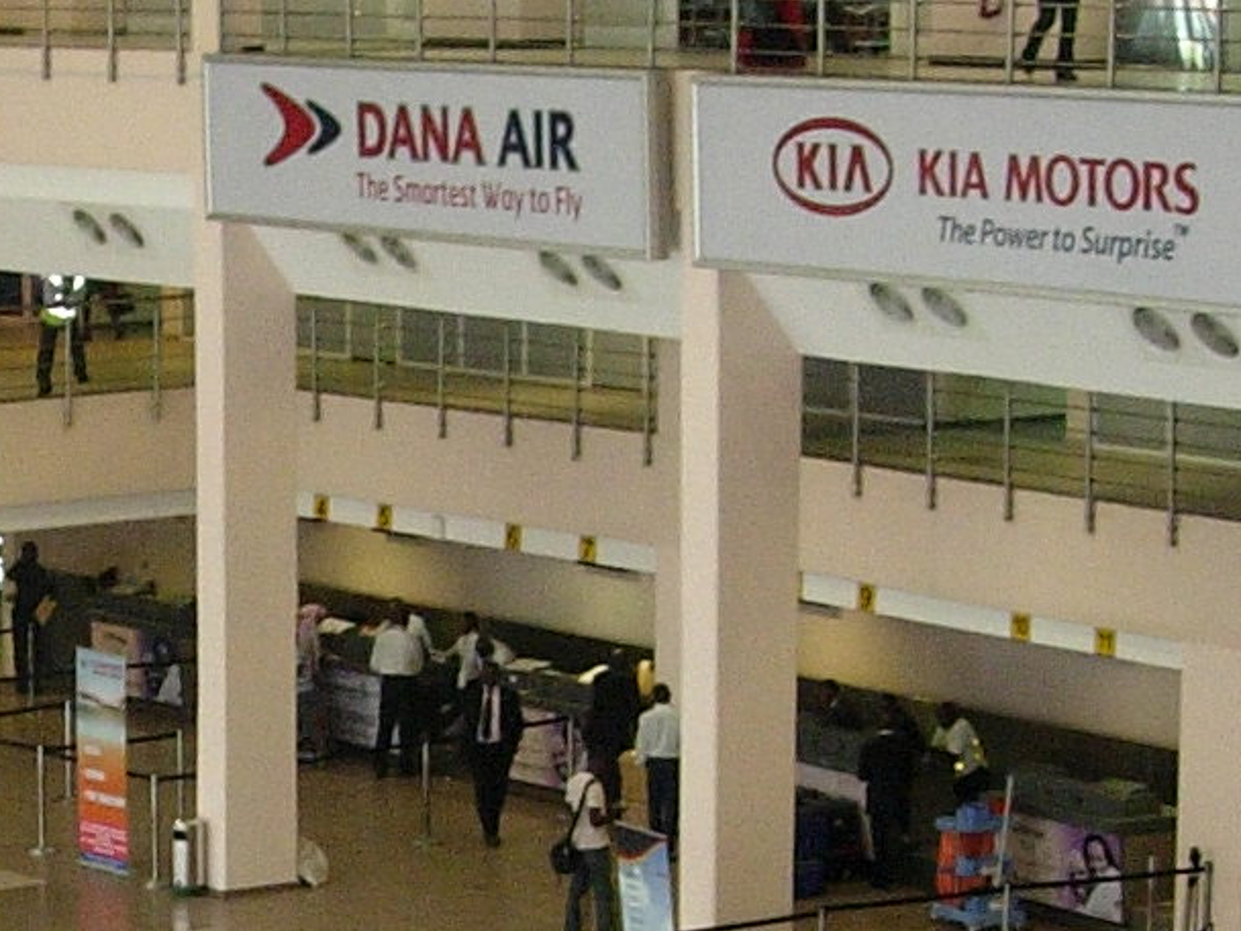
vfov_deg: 10.3
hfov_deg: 13.6
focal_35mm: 142
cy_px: 1037
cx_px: -190
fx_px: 5091
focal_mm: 7.8
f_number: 2.8
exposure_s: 1/80.6
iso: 200
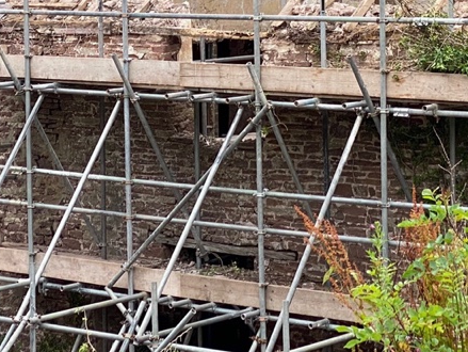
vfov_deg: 10.4
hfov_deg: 13.9
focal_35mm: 142
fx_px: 1921
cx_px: 268
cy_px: 13
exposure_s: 1/268
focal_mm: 6
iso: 20
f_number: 2
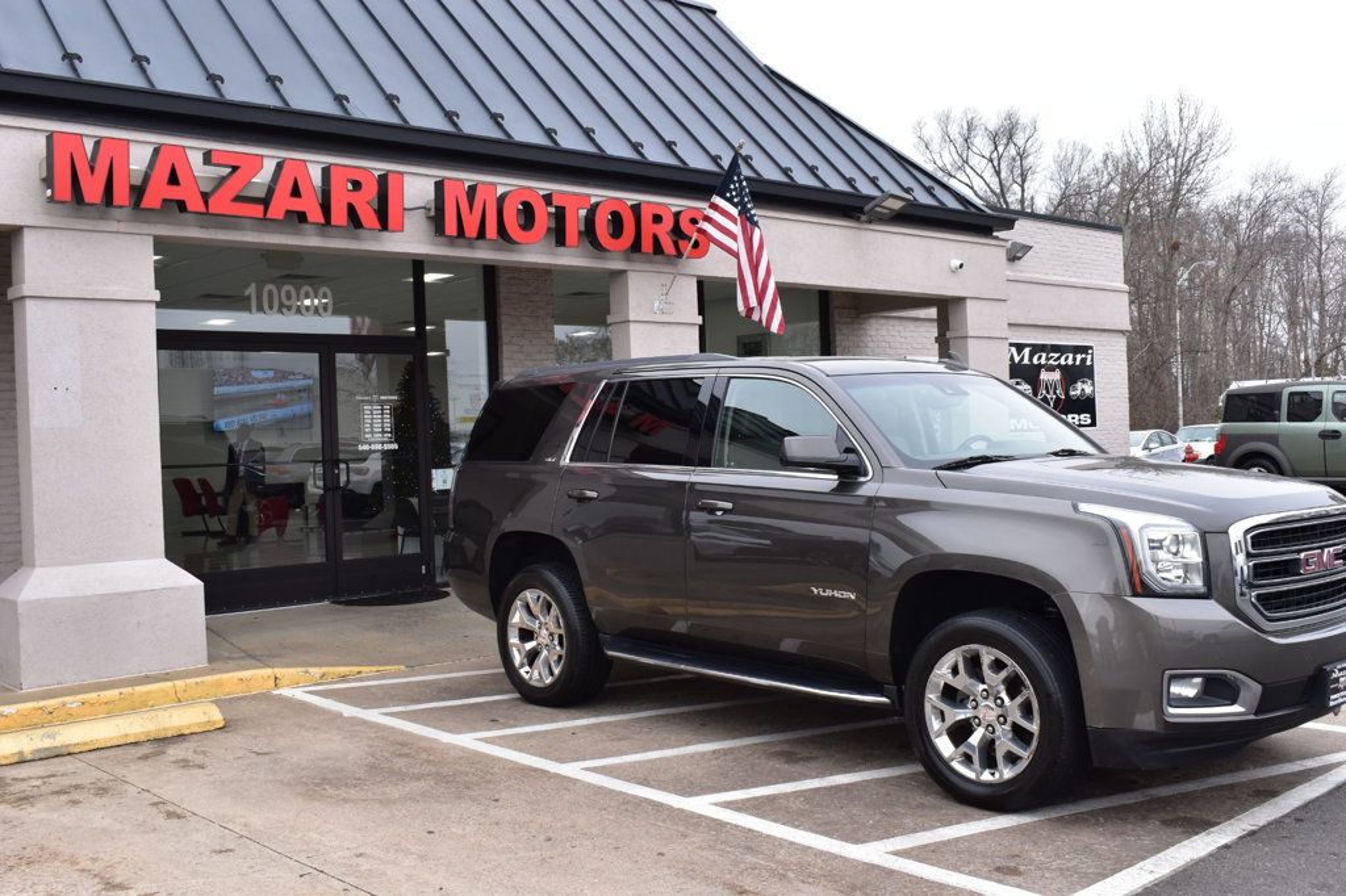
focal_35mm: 36
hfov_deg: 53.1
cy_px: 448
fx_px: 1345
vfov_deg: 36.8
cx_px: 673
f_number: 9
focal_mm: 24
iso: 400
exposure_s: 1/160
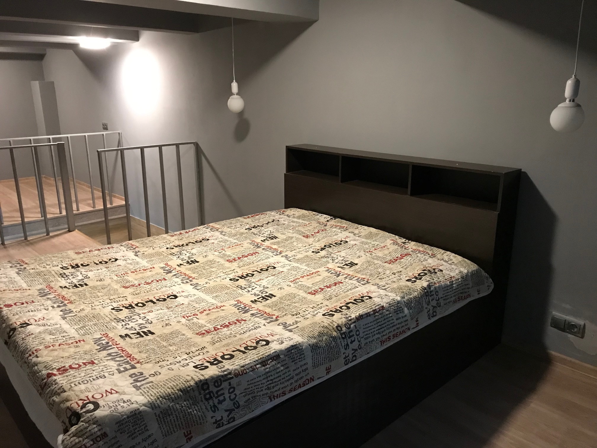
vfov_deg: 49.7
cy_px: 224
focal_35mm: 28
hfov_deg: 63.4
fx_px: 483
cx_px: 298
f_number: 1.8
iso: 100
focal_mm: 3.99
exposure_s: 1/13
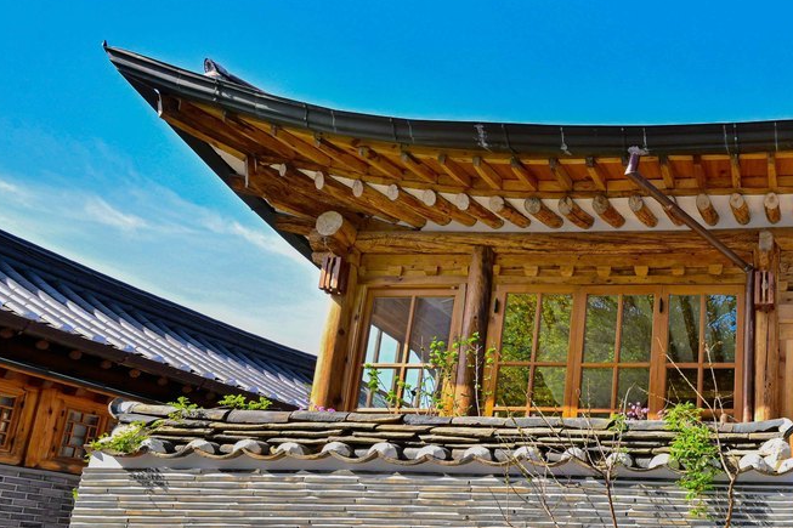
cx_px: 798
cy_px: 451
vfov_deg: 41.0
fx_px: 661
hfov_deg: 50.0
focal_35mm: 30
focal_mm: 14
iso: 320
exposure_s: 1/200
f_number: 11
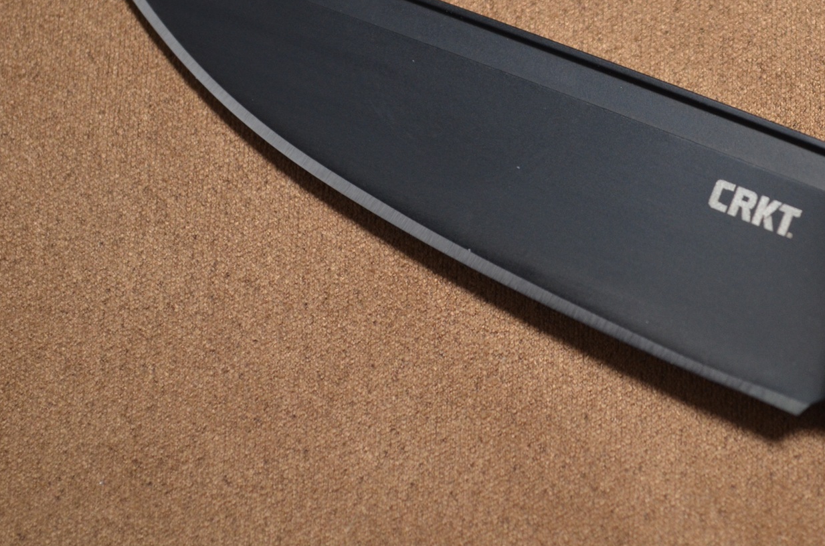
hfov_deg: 15.3
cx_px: 636
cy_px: 117
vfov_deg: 10.2
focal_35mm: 134
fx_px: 3059
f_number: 5.6
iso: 800
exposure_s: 1/50
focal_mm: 55
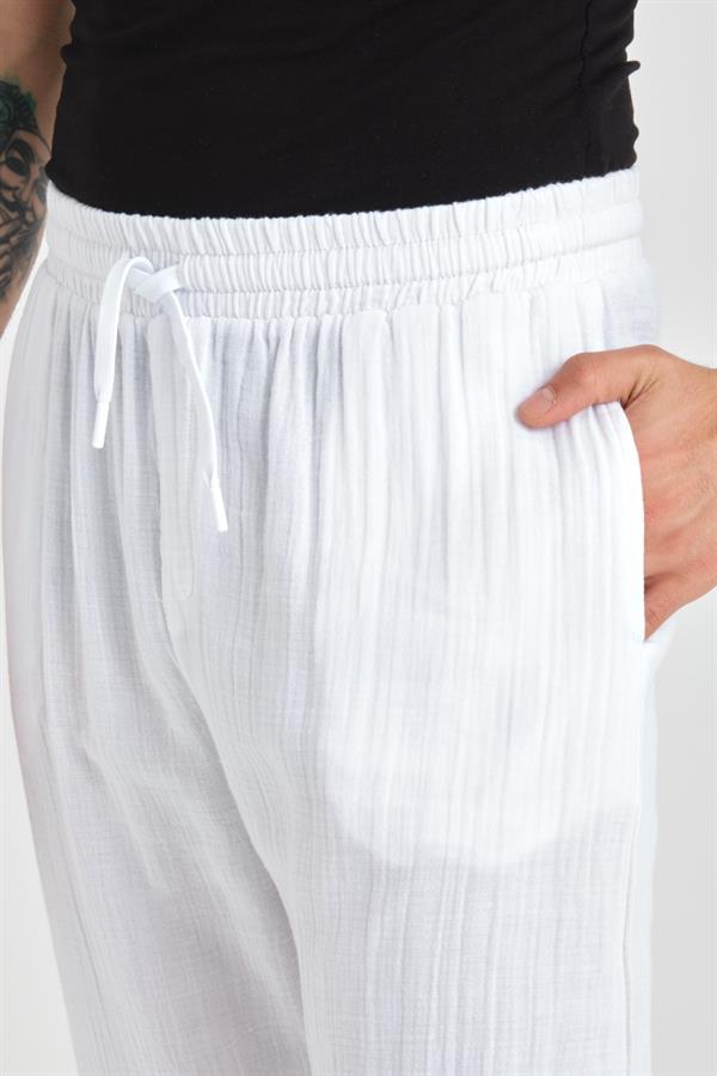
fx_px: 3585
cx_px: 358
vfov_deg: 17.1
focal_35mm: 120
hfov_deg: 11.4
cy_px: 538
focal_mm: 80
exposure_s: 1/125
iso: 125
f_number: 11
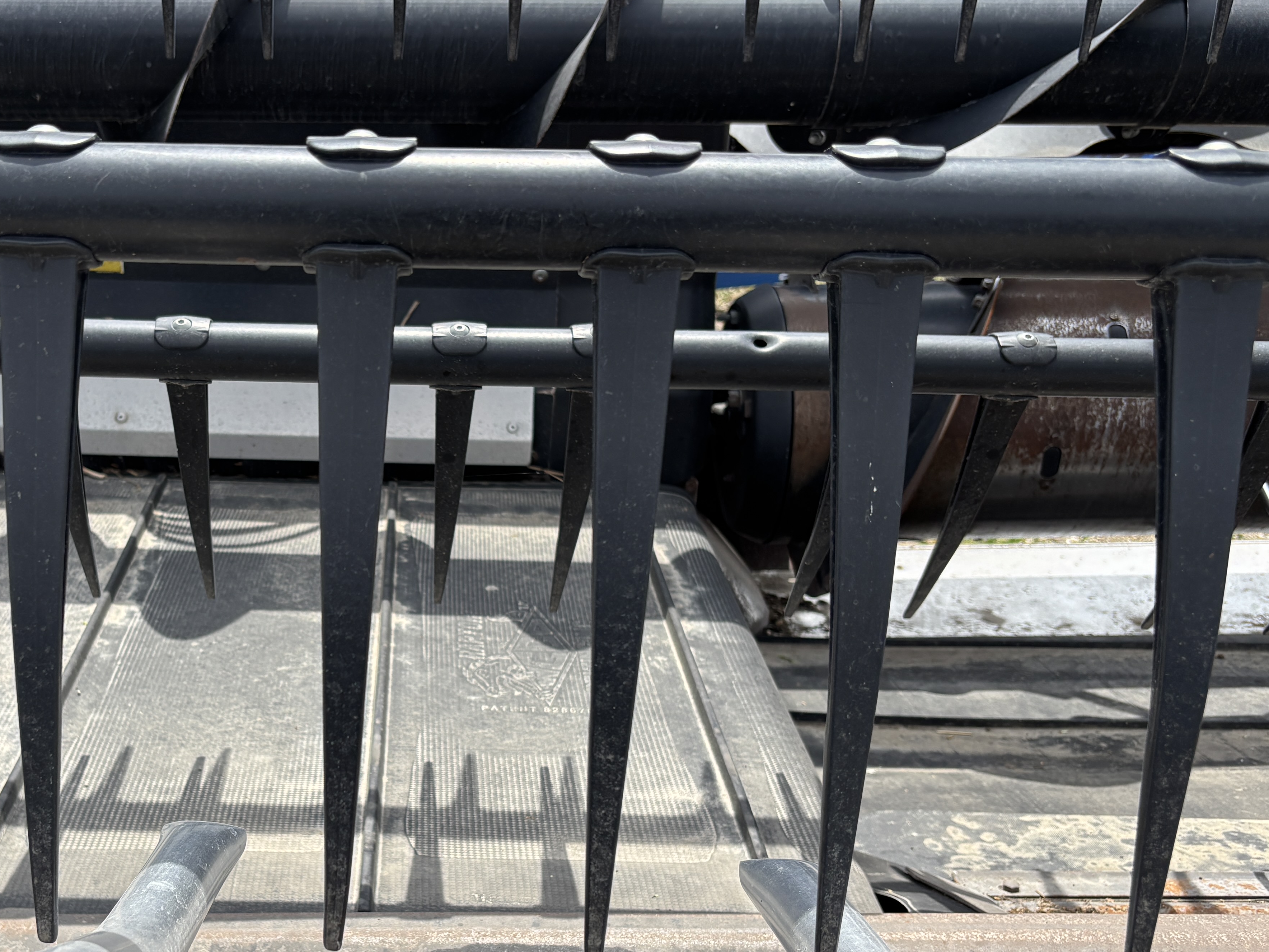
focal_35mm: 42
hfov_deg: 43.7
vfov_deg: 34.1
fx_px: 1540
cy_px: 629
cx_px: 354
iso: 50
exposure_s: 1/1499
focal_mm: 5.96
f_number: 1.6
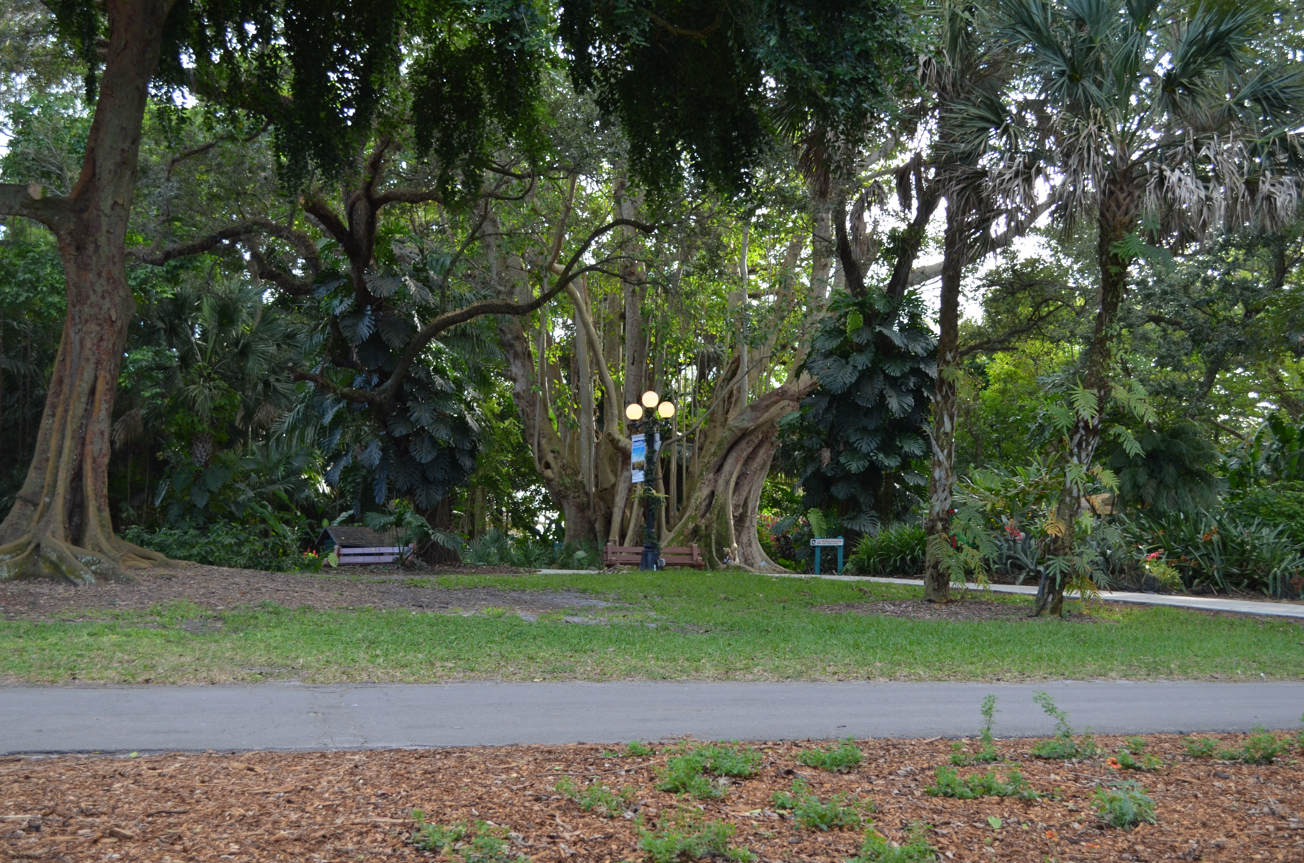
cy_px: 432
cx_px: 652
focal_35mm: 48
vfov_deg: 28.0
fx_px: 1735
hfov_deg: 41.2
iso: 400
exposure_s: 1/125
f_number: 5.6
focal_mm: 32
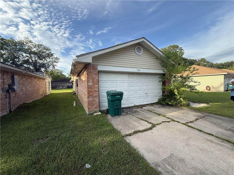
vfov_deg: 85.7
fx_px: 95
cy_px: 88
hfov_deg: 102.1
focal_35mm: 14
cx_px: 117
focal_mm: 2.22
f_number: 2.2
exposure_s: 1/494
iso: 50
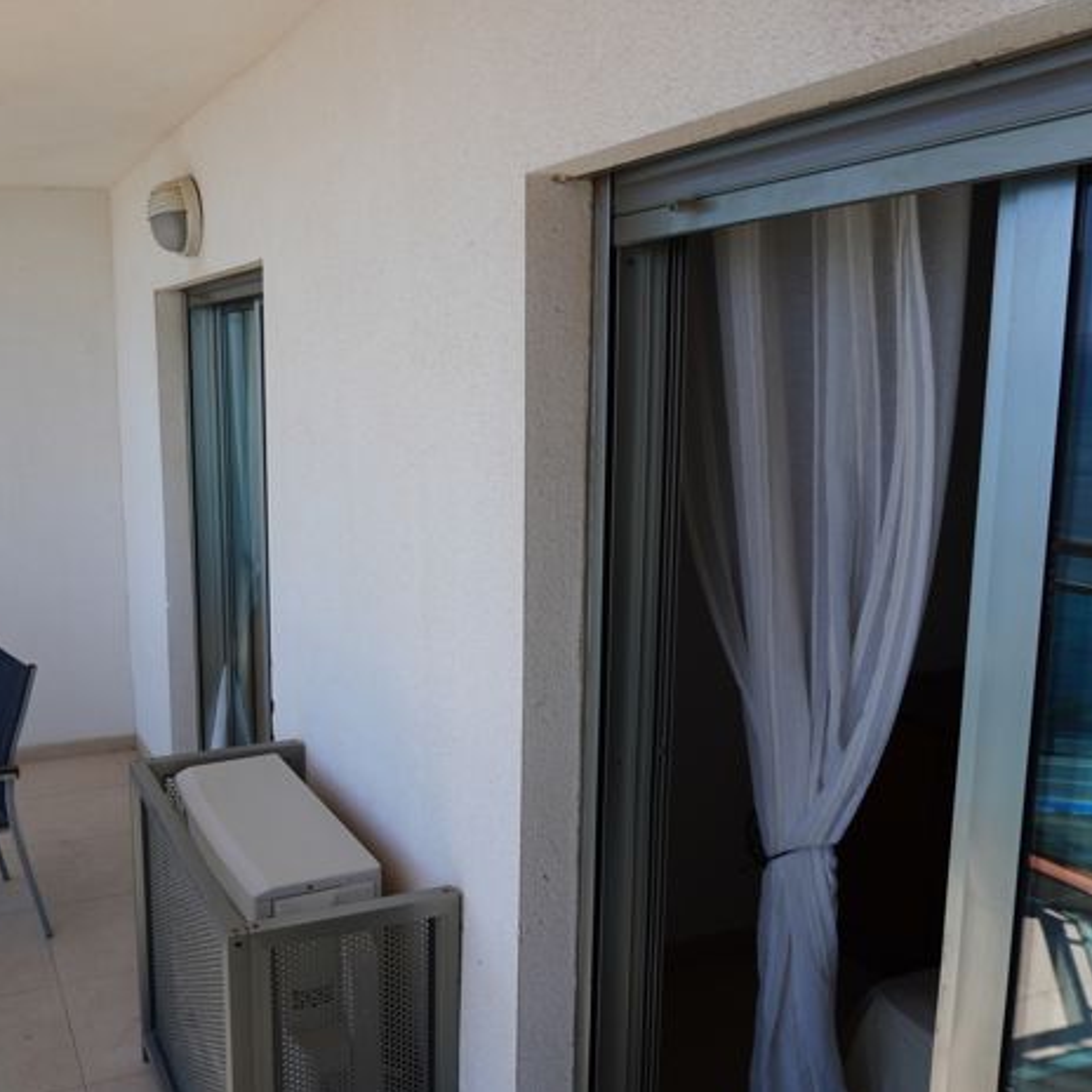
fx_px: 1106
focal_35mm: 31
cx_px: 265
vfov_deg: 52.5
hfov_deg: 50.2
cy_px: 546
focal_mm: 16
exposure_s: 1/320
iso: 100
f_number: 5
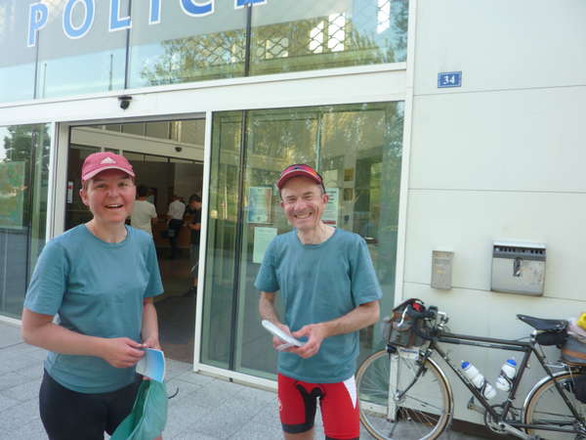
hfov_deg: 69.4
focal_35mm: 25
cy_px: 220
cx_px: 293
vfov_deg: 54.9
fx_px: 423
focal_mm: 4.1
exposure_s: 1/50
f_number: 3.3
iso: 80
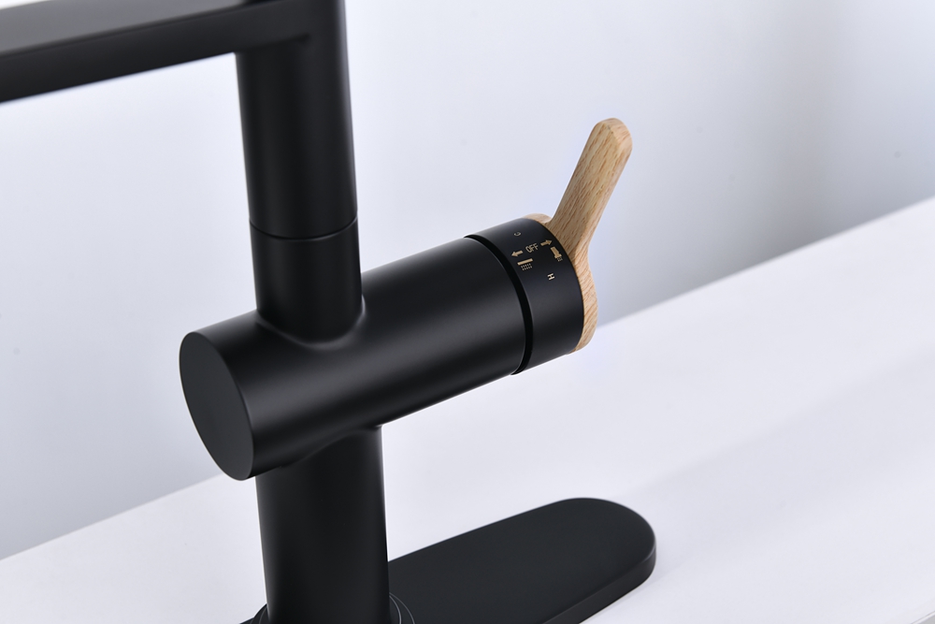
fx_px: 1818
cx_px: 468
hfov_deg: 28.8
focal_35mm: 70
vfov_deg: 19.5
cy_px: 312
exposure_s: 1/125
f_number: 10
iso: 125
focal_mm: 70
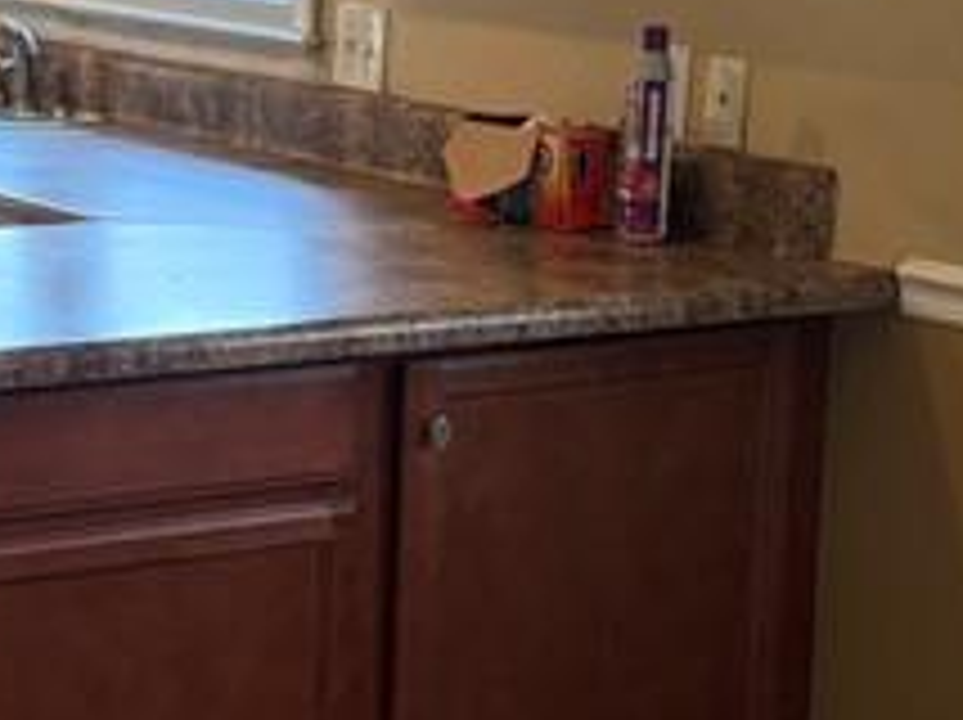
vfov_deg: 12.9
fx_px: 3196
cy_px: 369
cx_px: -58
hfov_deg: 16.7
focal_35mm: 115
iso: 250
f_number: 1.78
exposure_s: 1/120
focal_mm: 6.76
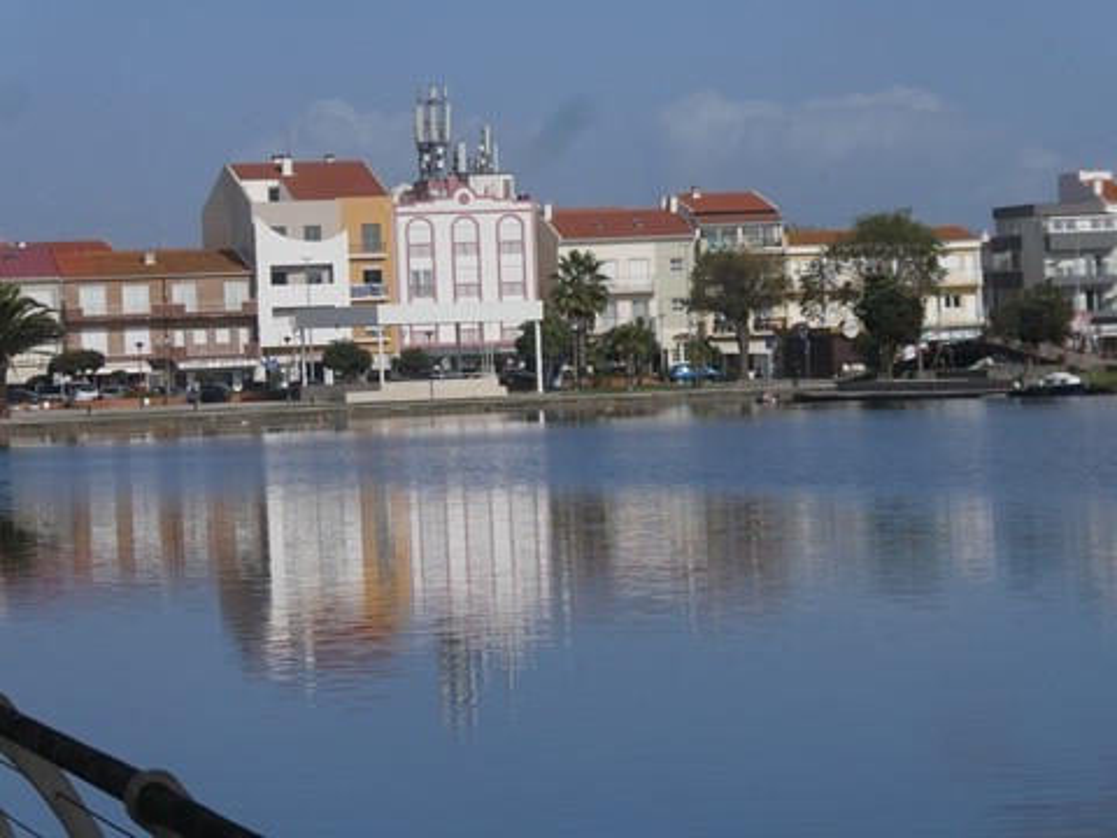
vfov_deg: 9.3
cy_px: 419
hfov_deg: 12.3
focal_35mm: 160
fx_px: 5163
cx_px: 558
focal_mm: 28.7
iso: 80
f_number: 5.5
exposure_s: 1/800
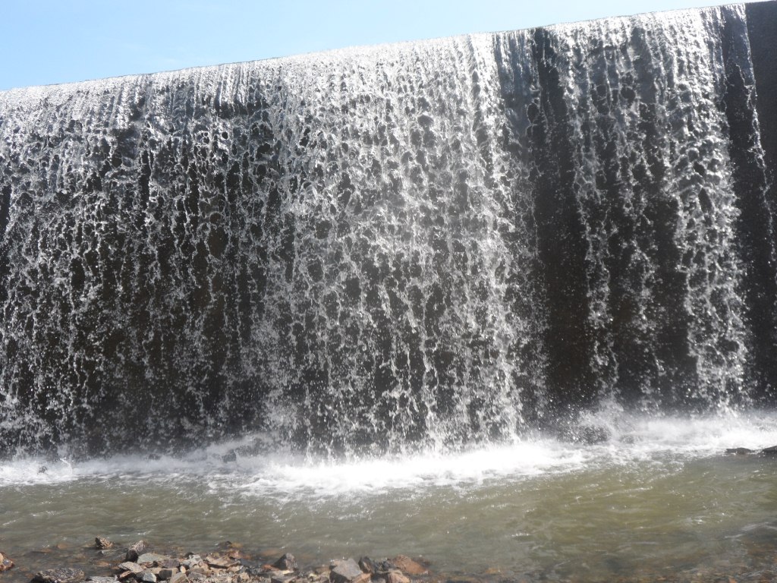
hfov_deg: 42.9
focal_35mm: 44
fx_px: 988
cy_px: 292
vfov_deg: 32.9
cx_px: 388
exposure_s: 1/500
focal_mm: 8
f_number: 3.9
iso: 80
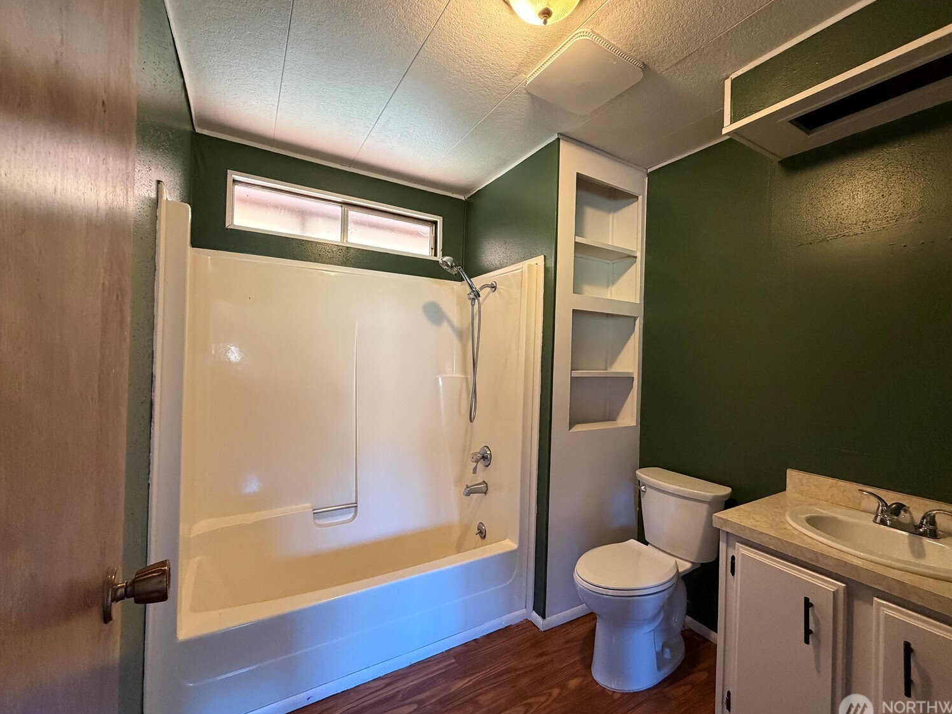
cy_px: 354
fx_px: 413
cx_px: 494
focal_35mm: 15
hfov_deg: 98.1
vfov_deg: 81.8
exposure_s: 1/60
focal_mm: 2.22
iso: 500
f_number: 2.2
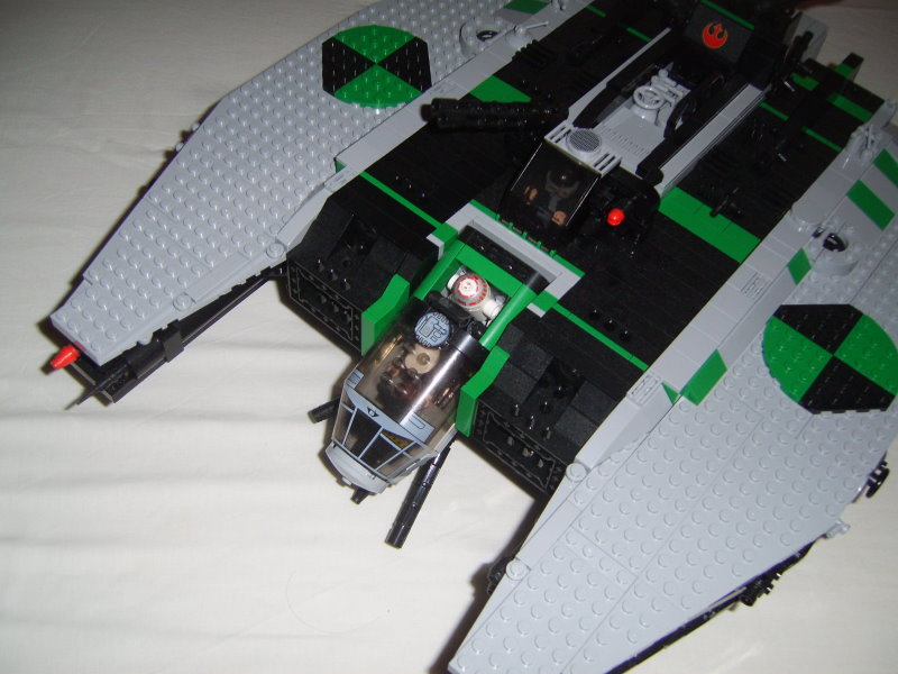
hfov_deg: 49.0
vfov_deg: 37.7
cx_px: 449
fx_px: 986
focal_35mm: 38
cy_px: 337
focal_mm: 7.8
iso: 100
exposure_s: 1/30
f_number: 2.8
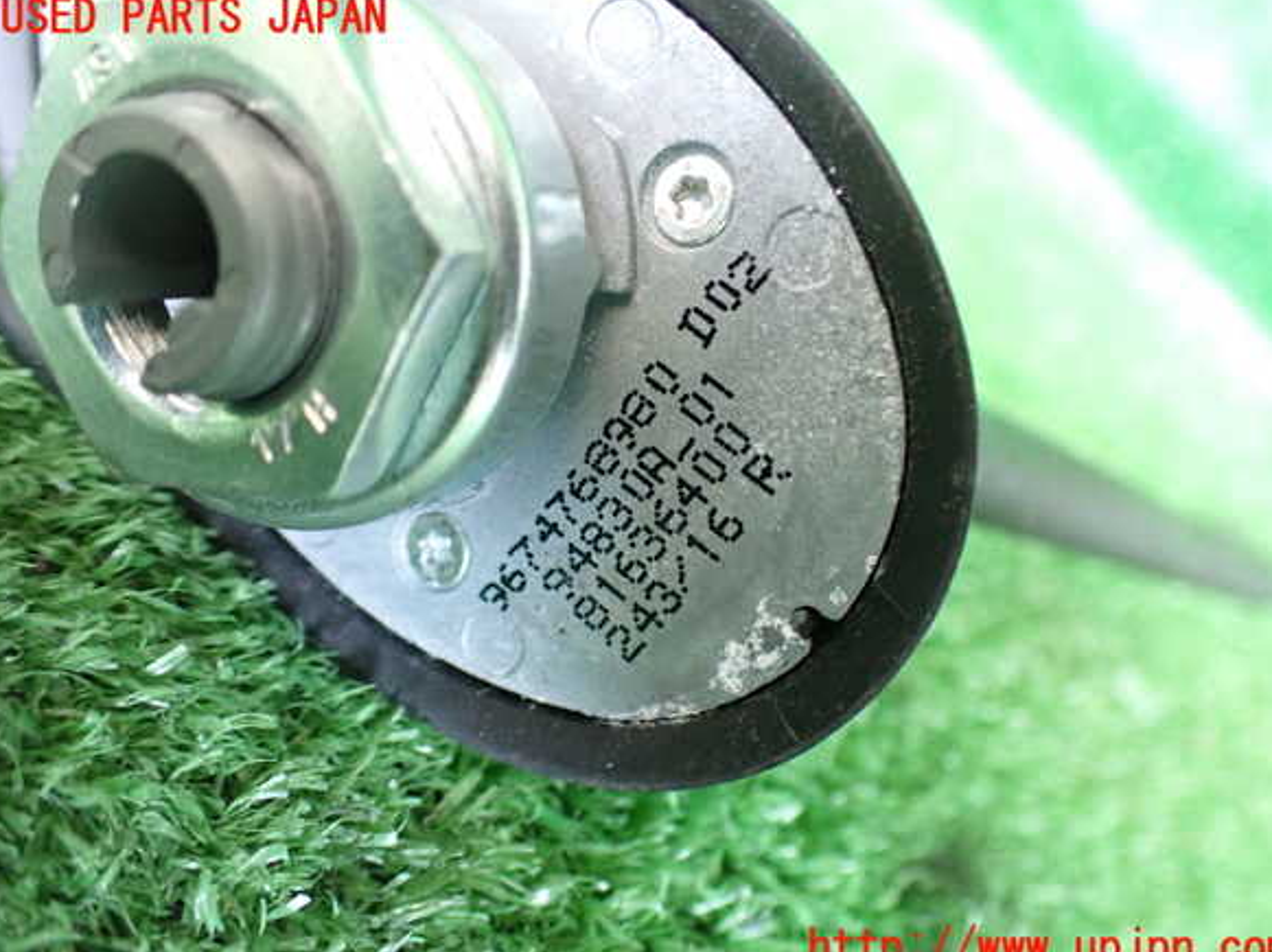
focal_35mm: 31
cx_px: 646
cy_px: 484
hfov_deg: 58.4
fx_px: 1138
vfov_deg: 45.4
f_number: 2.3
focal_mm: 5.4
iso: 800
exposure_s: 1/40
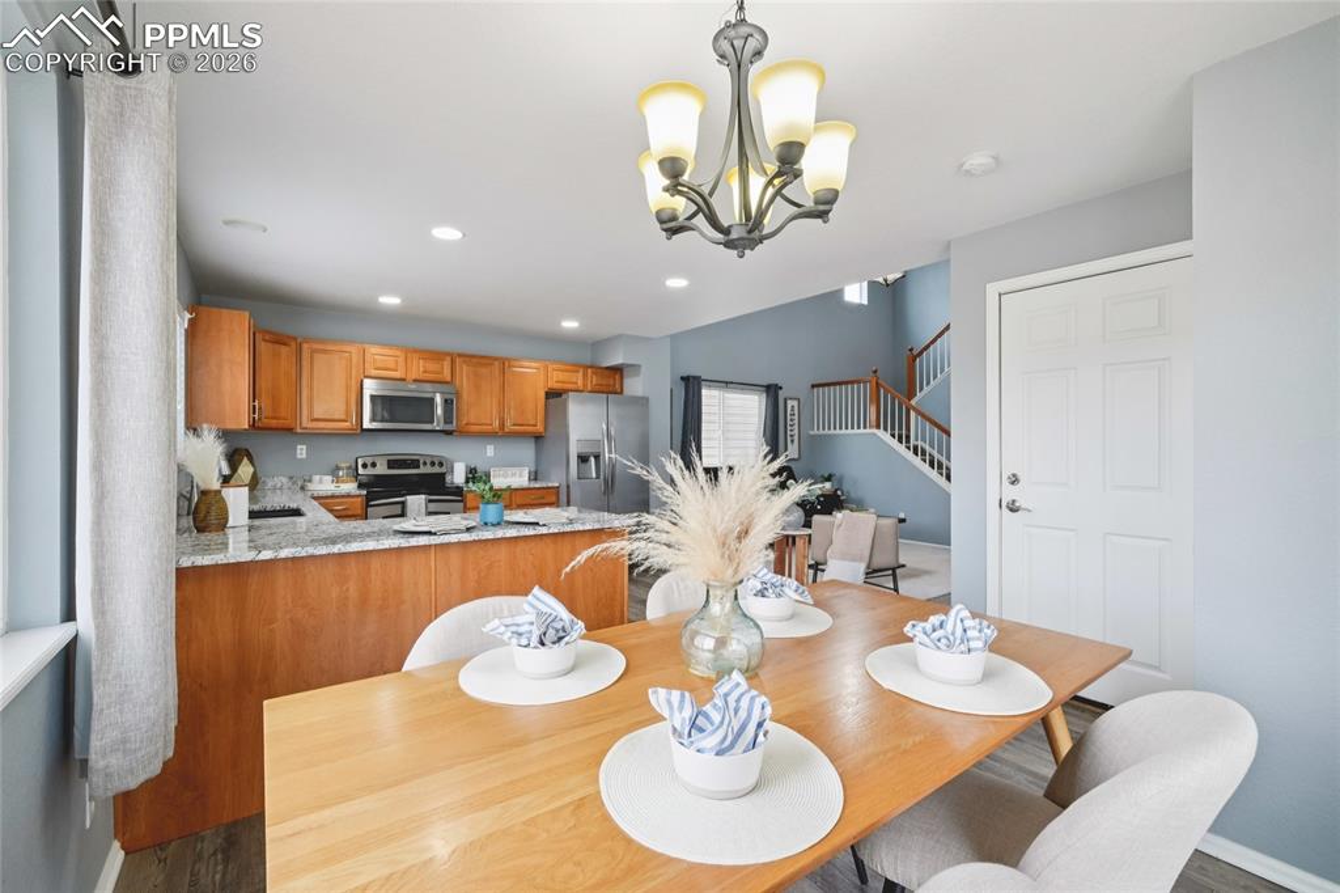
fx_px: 558
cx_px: 670
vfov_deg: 77.3
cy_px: 446
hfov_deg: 100.4
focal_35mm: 15
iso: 800
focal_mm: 10
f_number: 8
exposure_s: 1/5
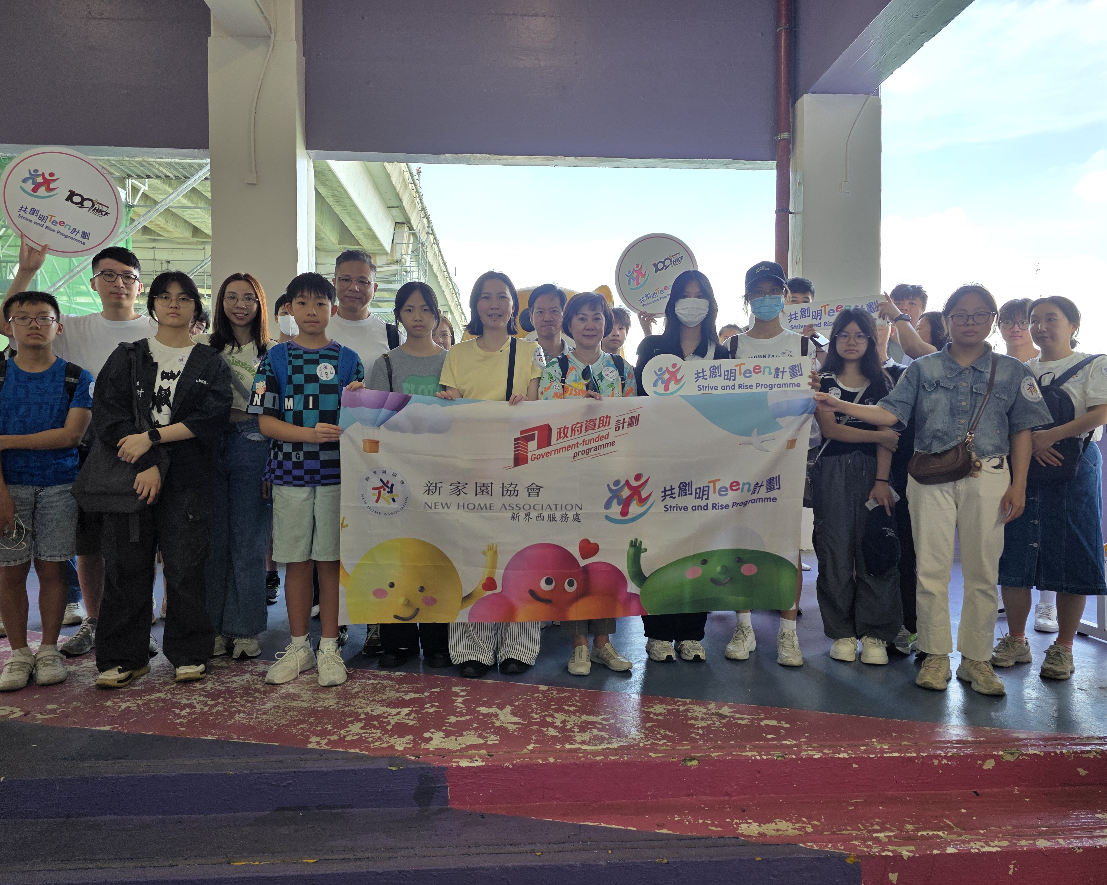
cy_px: 443
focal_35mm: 24
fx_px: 786
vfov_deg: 58.8
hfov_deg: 70.3
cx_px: 545
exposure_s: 1/180
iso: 64
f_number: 1.7
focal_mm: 6.3
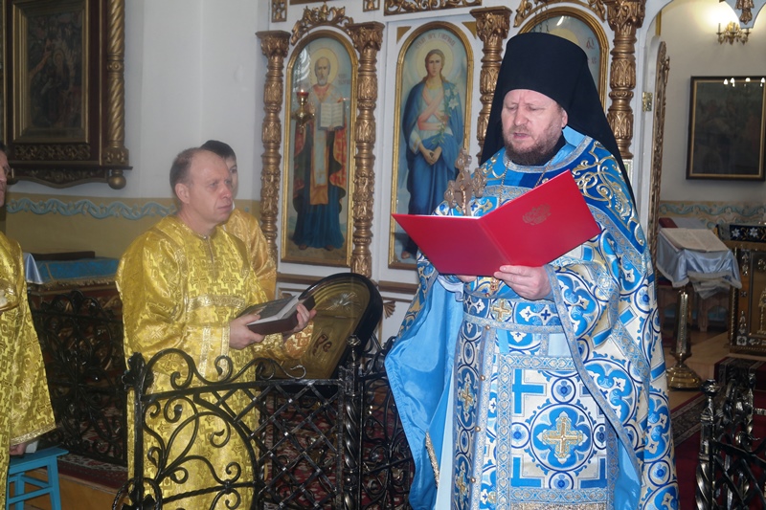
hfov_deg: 45.4
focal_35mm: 43
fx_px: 915
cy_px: 255
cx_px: 383
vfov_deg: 31.2
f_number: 4
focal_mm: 28
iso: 400
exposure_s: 1/50
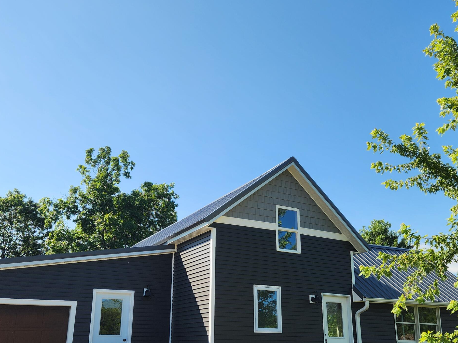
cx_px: 228
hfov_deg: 50.1
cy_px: 216
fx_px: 490
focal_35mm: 37
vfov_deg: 38.4
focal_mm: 5.4
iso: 20
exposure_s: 1/1139
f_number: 1.8
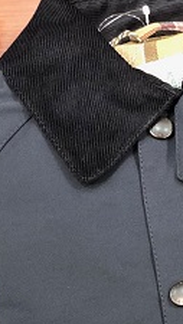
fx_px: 1299
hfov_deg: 7.6
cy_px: 242
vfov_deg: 14.2
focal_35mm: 151
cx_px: 393
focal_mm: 6
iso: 160
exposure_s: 1/20
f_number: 2.4
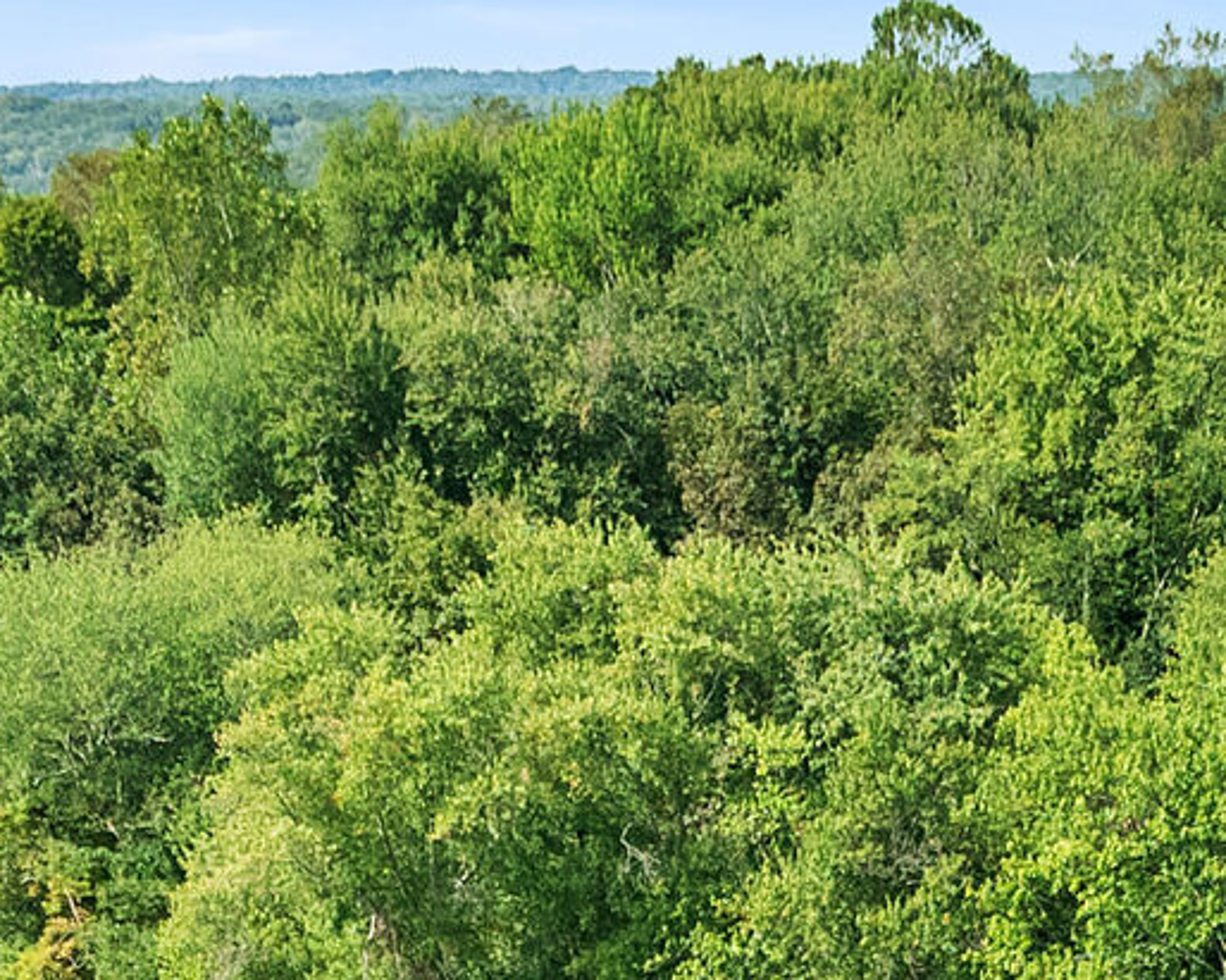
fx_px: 5079
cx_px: 978
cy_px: 2469
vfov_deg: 9.6
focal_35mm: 140
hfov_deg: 13.7
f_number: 2.8
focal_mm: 12.29
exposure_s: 1/1000
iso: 130
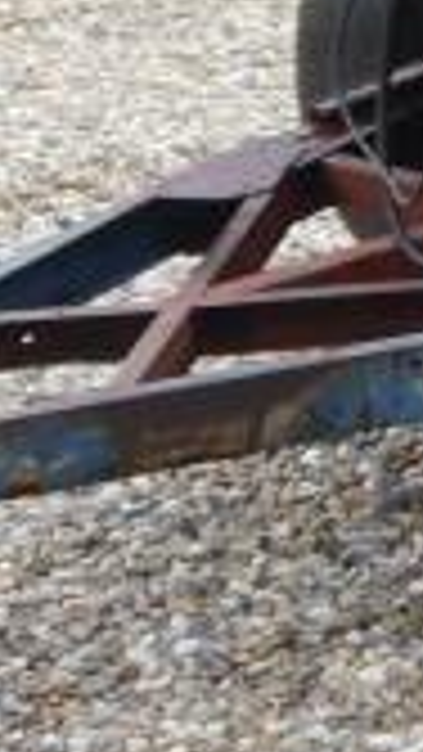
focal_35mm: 187
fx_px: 3727
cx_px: 1359
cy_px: -270
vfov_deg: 11.2
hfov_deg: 5.9
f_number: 4
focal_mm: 14
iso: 160
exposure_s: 1/125
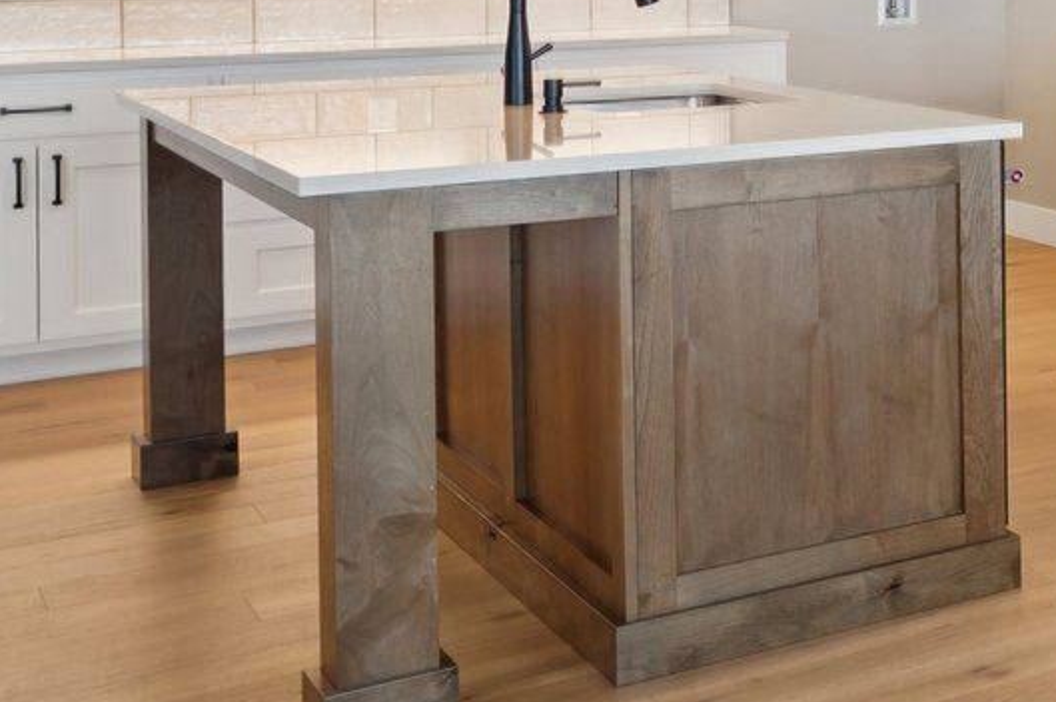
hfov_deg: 20.2
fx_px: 1817
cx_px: 2008
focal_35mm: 62
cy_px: -43
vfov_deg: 21.0
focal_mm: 16
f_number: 8
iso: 400
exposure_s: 1/30
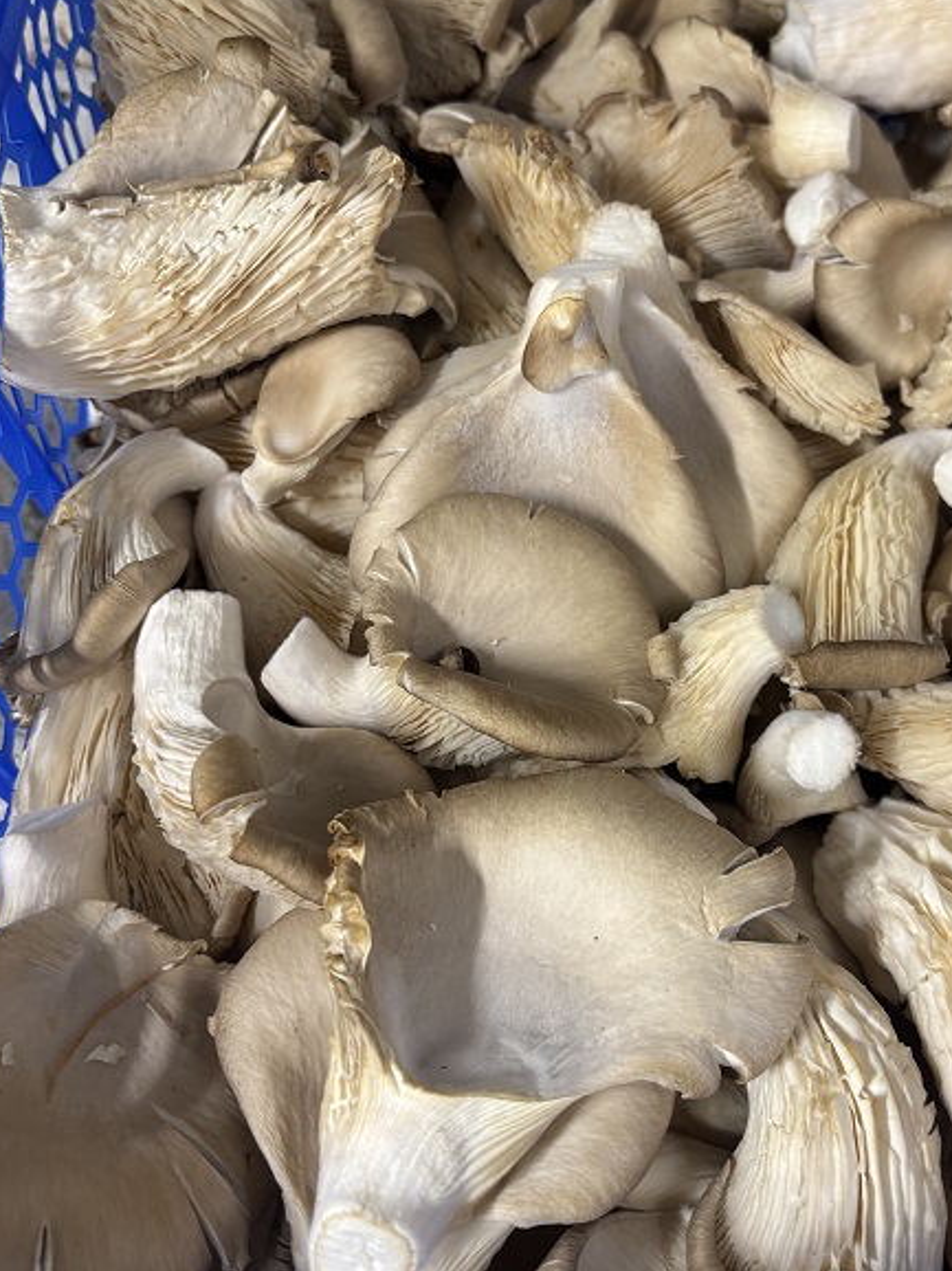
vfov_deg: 51.4
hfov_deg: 39.2
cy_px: 622
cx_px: 635
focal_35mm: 36
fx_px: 1321
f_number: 1.6
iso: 125
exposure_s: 1/50
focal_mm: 5.96
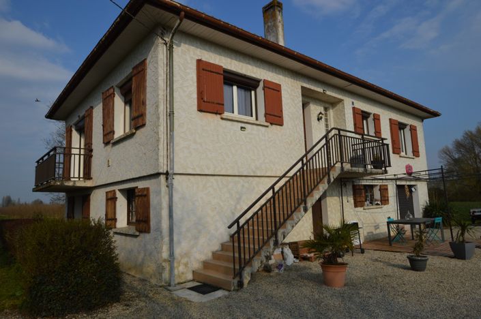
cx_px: 240
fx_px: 300
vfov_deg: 56.0
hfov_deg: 77.4
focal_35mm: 22
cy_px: 160
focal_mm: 15
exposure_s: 1/320
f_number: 9
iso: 100
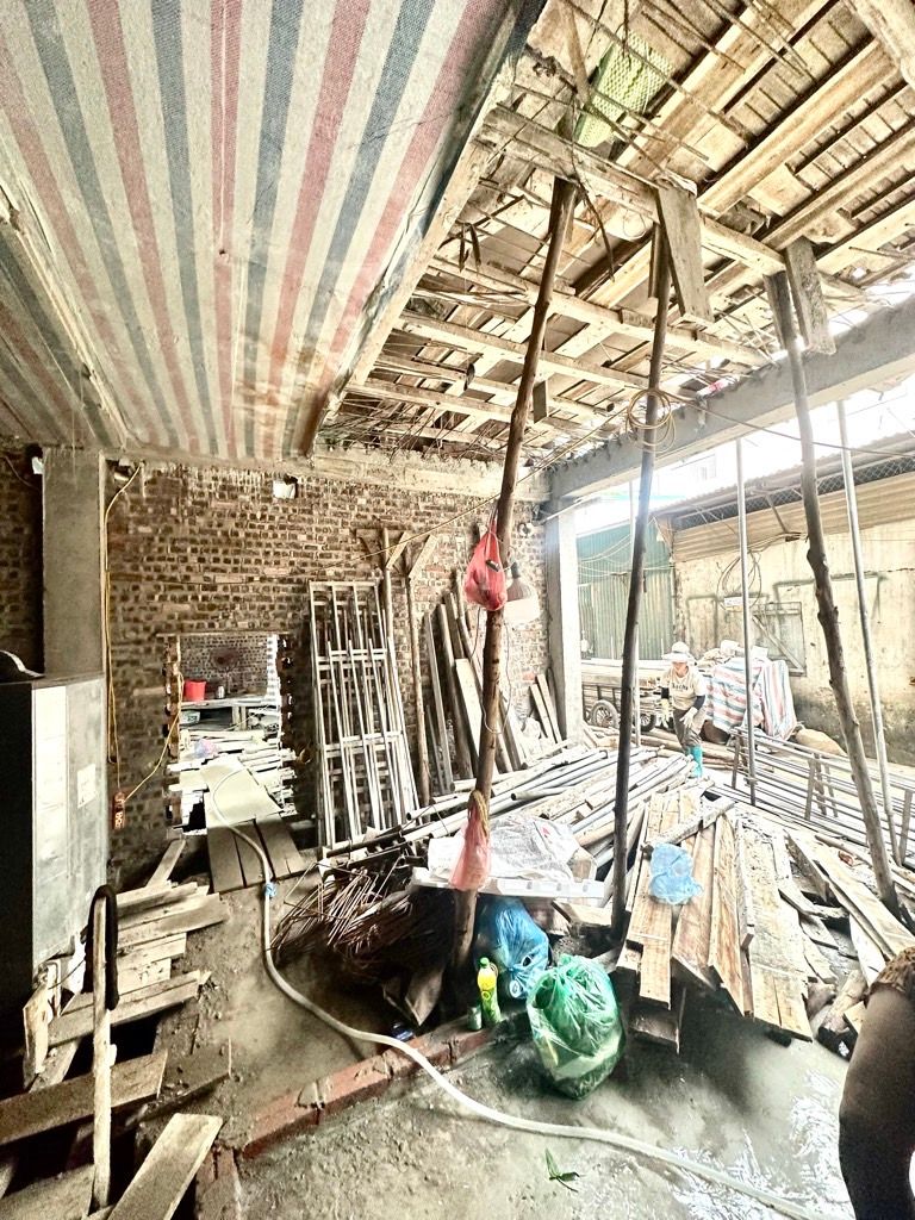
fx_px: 493
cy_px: 610
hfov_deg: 85.7
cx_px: 458
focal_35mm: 14
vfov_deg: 102.1
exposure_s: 1/77
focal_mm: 2.22
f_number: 2.2
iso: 320
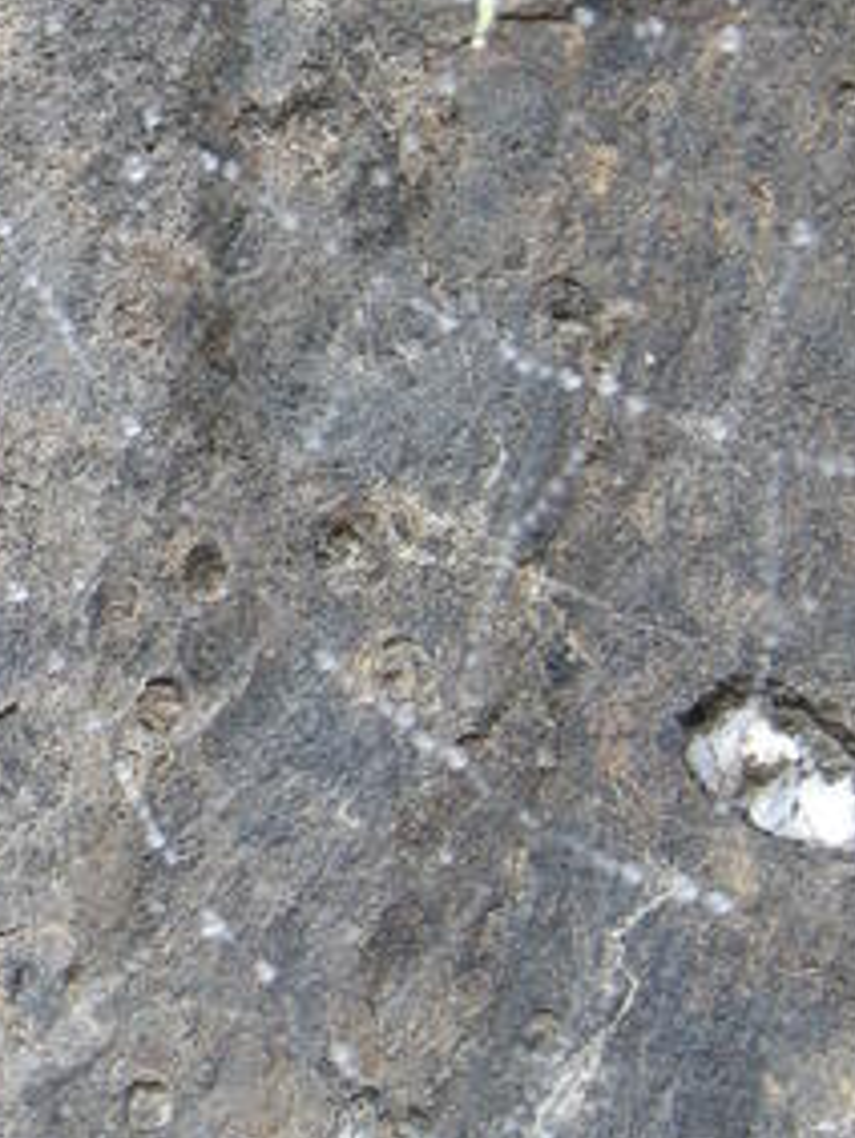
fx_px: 4176
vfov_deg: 15.5
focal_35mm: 127
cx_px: -190
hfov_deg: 11.4
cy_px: 412
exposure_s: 1/53.6
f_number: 2.7
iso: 100
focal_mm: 7.5
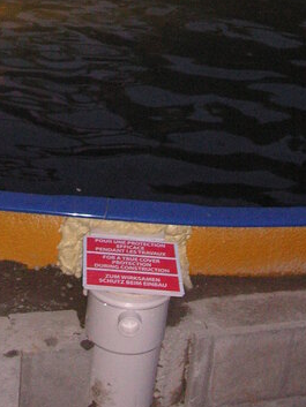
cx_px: 55
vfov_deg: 20.2
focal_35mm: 93
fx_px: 1095
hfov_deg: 15.8
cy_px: -29
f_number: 3
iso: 160
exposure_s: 1/45
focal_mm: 6.9
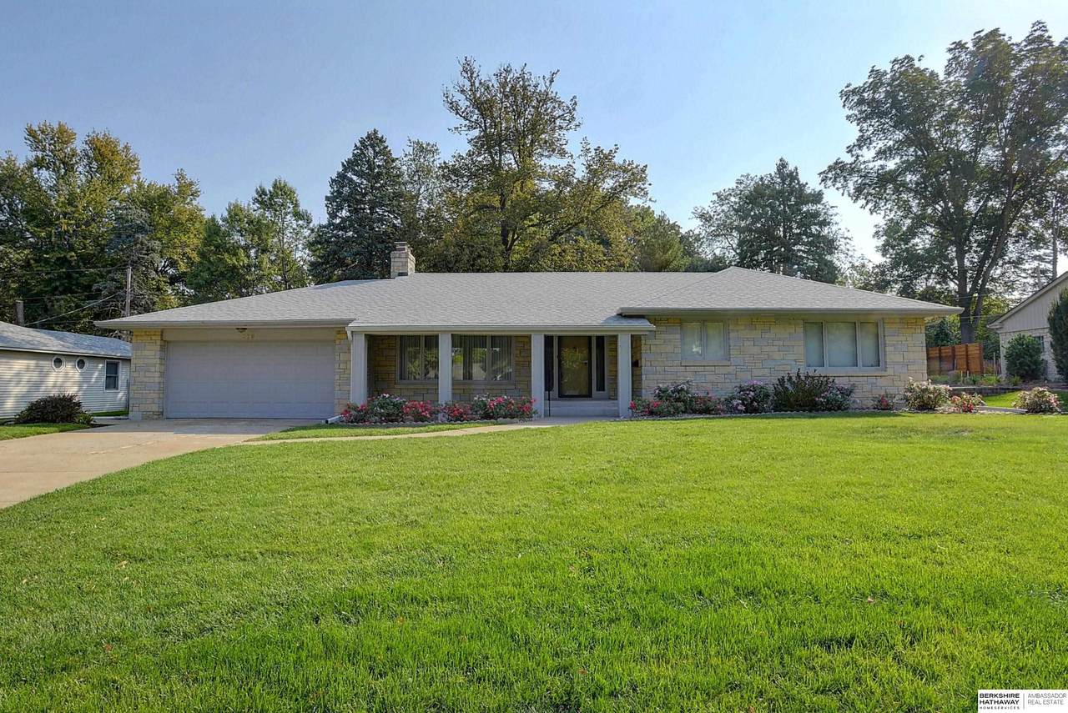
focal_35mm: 17
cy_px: 356
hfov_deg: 93.2
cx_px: 534
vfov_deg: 70.5
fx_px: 505
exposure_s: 1/40
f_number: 16
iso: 125
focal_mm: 17
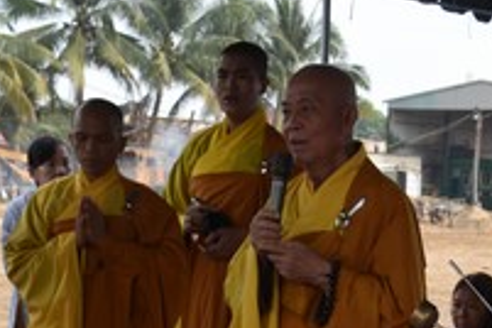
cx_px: 372
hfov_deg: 18.5
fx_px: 1503
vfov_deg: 12.2
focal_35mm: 110
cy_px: 375
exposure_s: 1/250
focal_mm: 34
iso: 400
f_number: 8
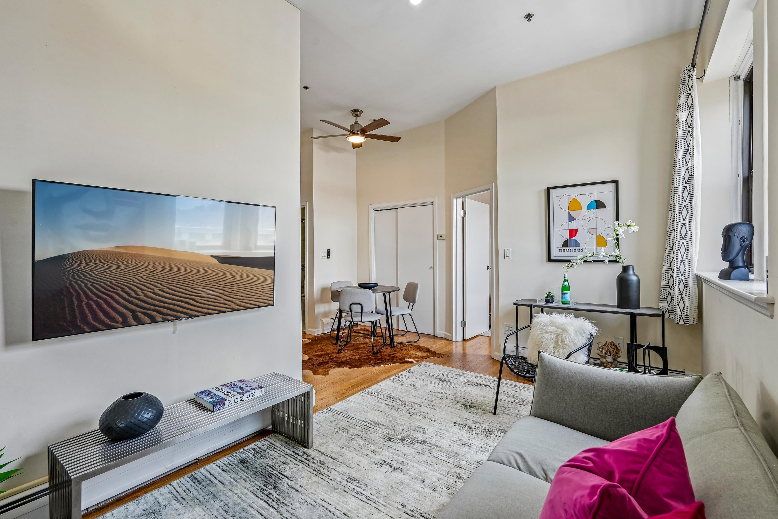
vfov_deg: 73.7
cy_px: 260
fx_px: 346
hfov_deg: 96.7
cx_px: 389
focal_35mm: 16
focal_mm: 16
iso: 250
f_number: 8
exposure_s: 1/30
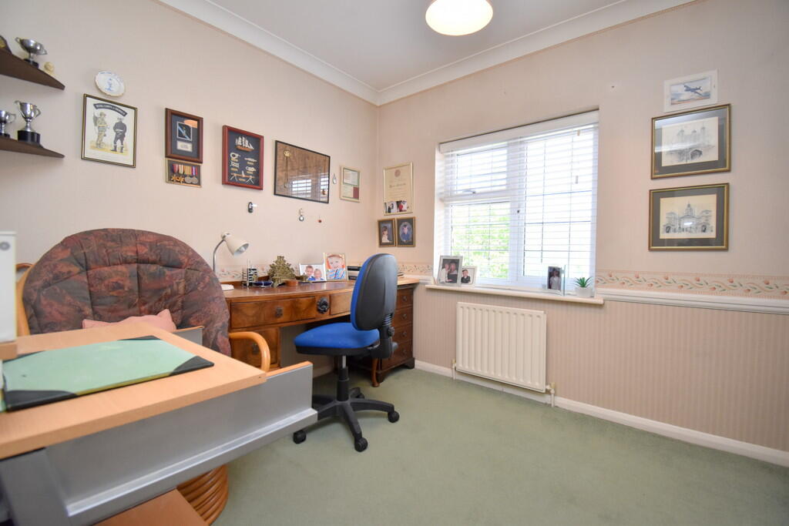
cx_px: 394
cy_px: 263
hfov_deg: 100.4
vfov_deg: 77.3
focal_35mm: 15
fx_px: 329
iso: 800
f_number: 4.5
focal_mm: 10
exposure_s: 1/160
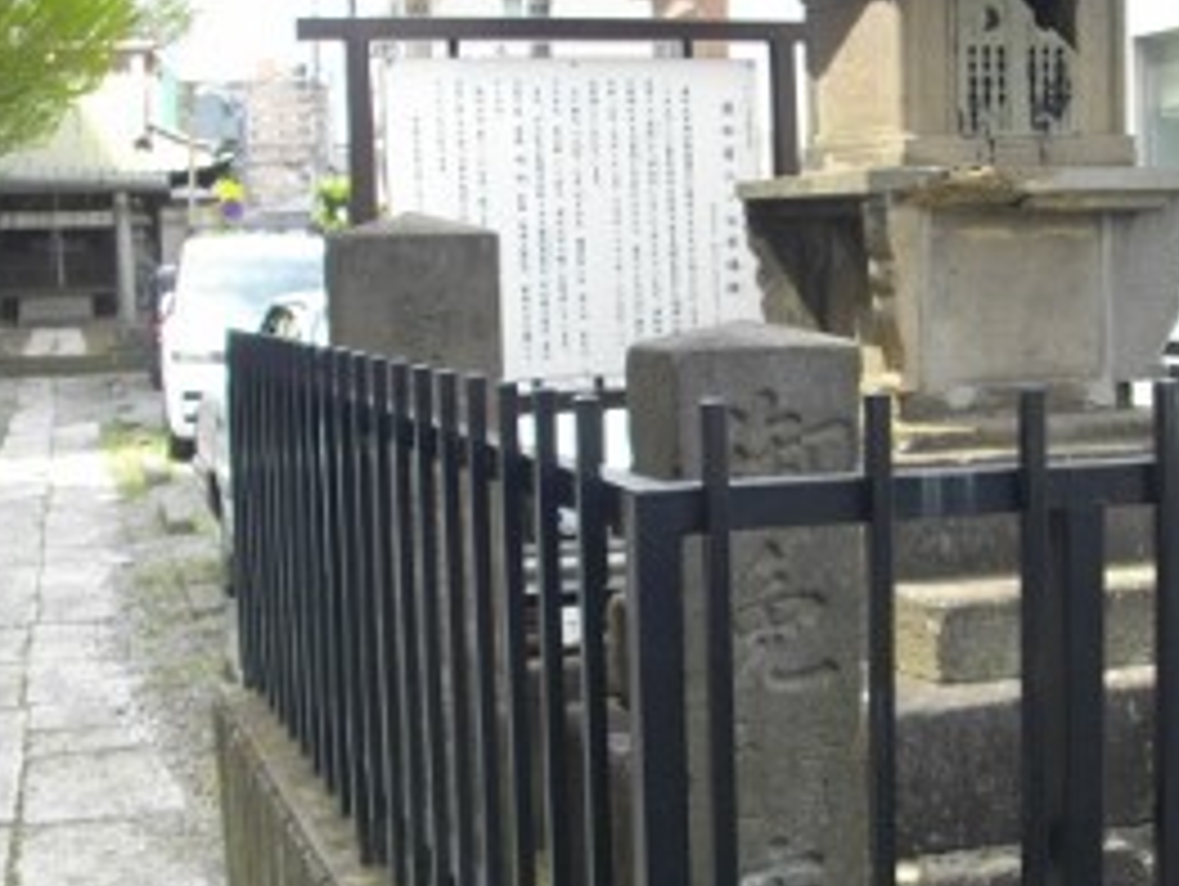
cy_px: 434
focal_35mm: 61
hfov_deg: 31.3
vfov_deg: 24.1
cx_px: 810
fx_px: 2080
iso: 100
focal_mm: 5.7
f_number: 2.9
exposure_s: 1/250
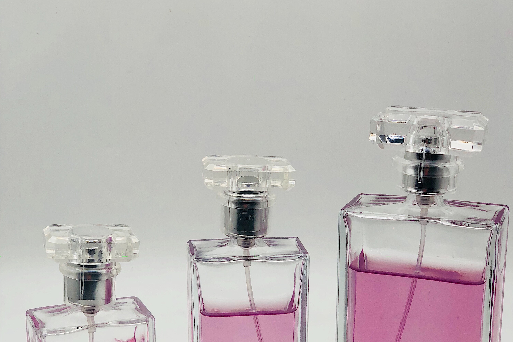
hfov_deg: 27.7
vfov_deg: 18.6
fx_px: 1040
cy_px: 251
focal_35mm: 73
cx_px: 258
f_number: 2.4
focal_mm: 6
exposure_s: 1/242
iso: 16
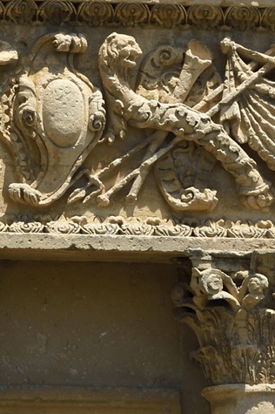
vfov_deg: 3.8
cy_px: -496
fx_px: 6093
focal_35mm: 531
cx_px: -370
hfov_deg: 2.6
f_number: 11
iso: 200
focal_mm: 105
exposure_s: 1/250
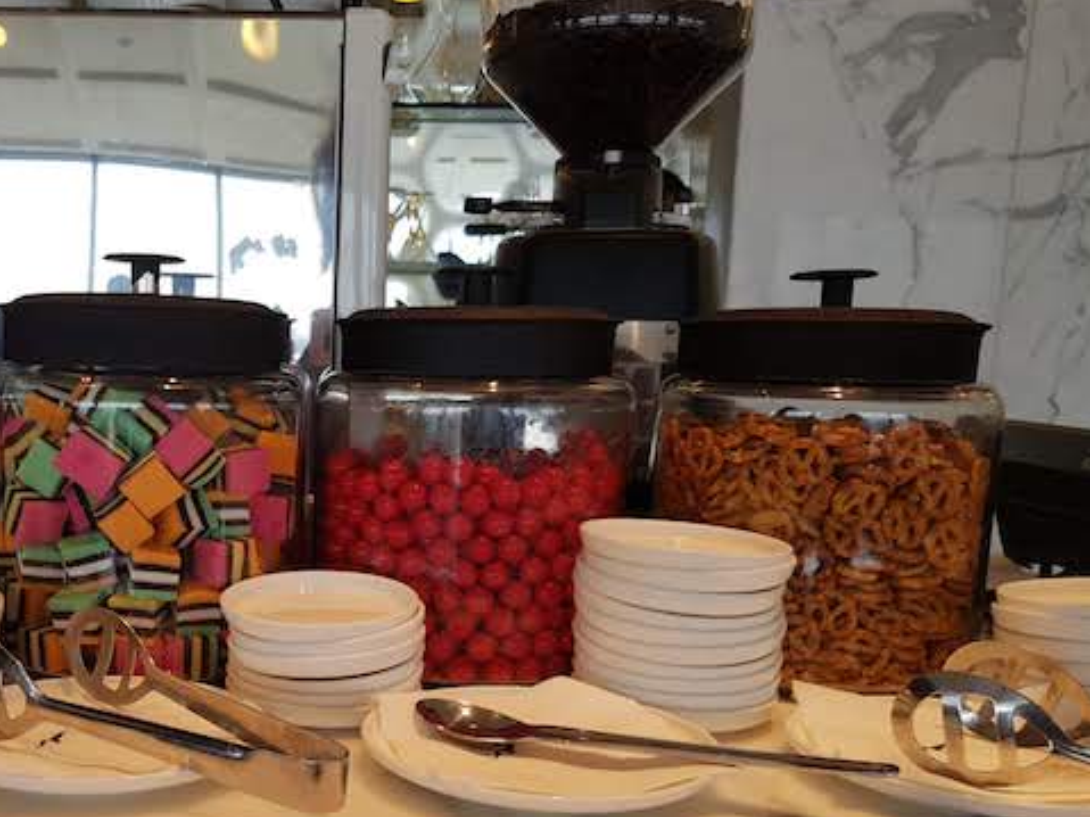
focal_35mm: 38
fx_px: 1196
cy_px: 572
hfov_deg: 47.7
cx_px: 312
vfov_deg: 37.1
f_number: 1.7
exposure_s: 1/100
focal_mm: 4.2
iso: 50
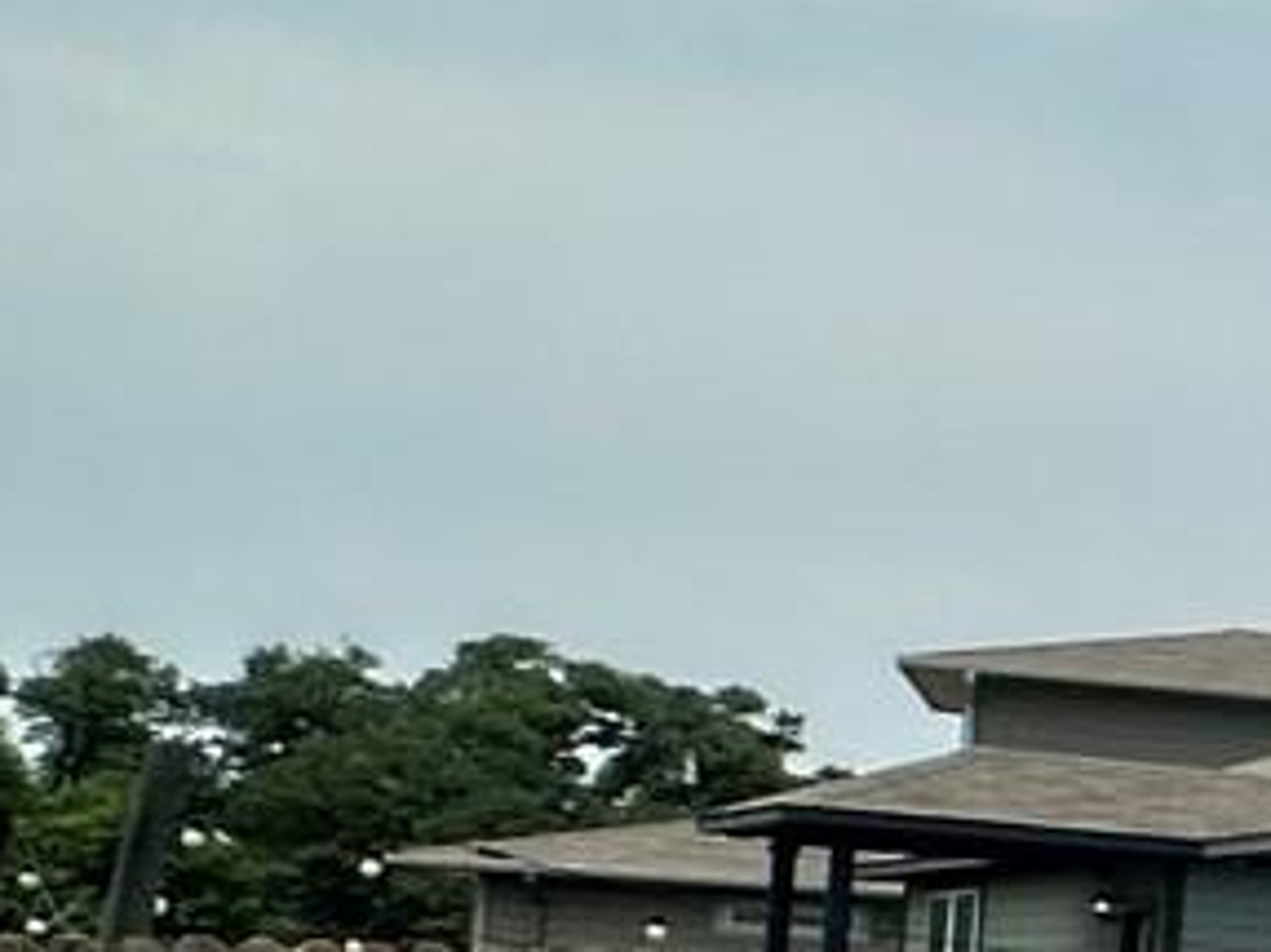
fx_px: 3670
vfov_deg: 14.5
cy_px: 1023
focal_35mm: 100
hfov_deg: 10.0
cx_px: 4305
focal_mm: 2.22
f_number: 2.2
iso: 50
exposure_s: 1/2882
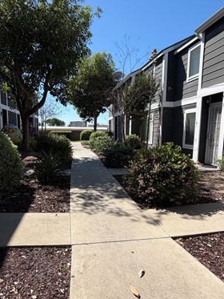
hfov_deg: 56.8
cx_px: 105
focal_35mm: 24
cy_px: 159
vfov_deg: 71.5
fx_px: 207
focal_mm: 2.22
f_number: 2.2
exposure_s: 1/770
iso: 25
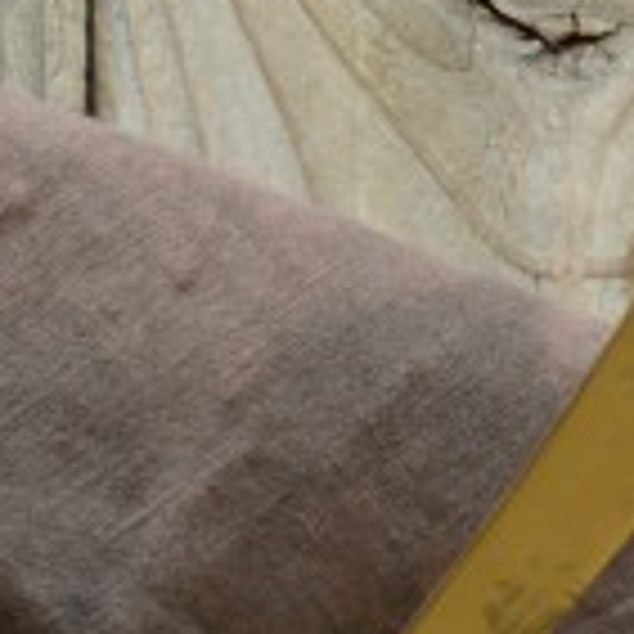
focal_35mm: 174
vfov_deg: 9.6
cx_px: -346
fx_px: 3606
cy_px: 1129
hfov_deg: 9.7
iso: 200
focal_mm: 24
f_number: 5.6
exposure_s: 1/13
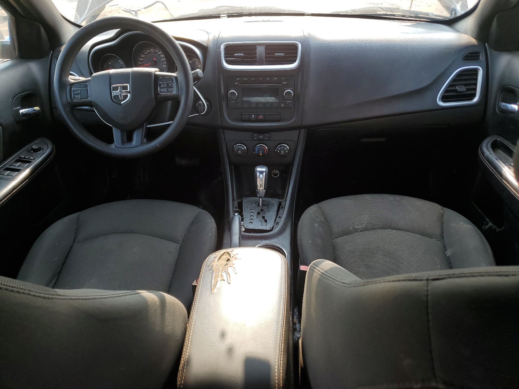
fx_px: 390
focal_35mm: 26
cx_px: 260
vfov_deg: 53.1
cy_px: 194
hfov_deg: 67.3
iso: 50
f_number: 1.5
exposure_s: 1/345
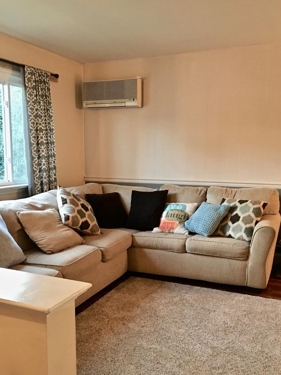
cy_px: 197
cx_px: 139
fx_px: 368
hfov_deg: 41.8
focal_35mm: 34
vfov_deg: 53.9
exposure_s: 1/4
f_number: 2.2
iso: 80
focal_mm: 4.15
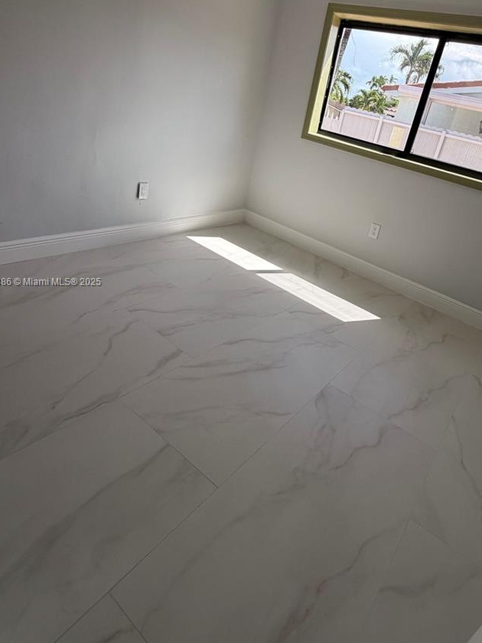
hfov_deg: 64.9
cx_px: 305
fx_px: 371
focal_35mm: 20
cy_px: 282
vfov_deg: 81.4
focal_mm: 2.22
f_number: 2.2
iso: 50
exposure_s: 1/210
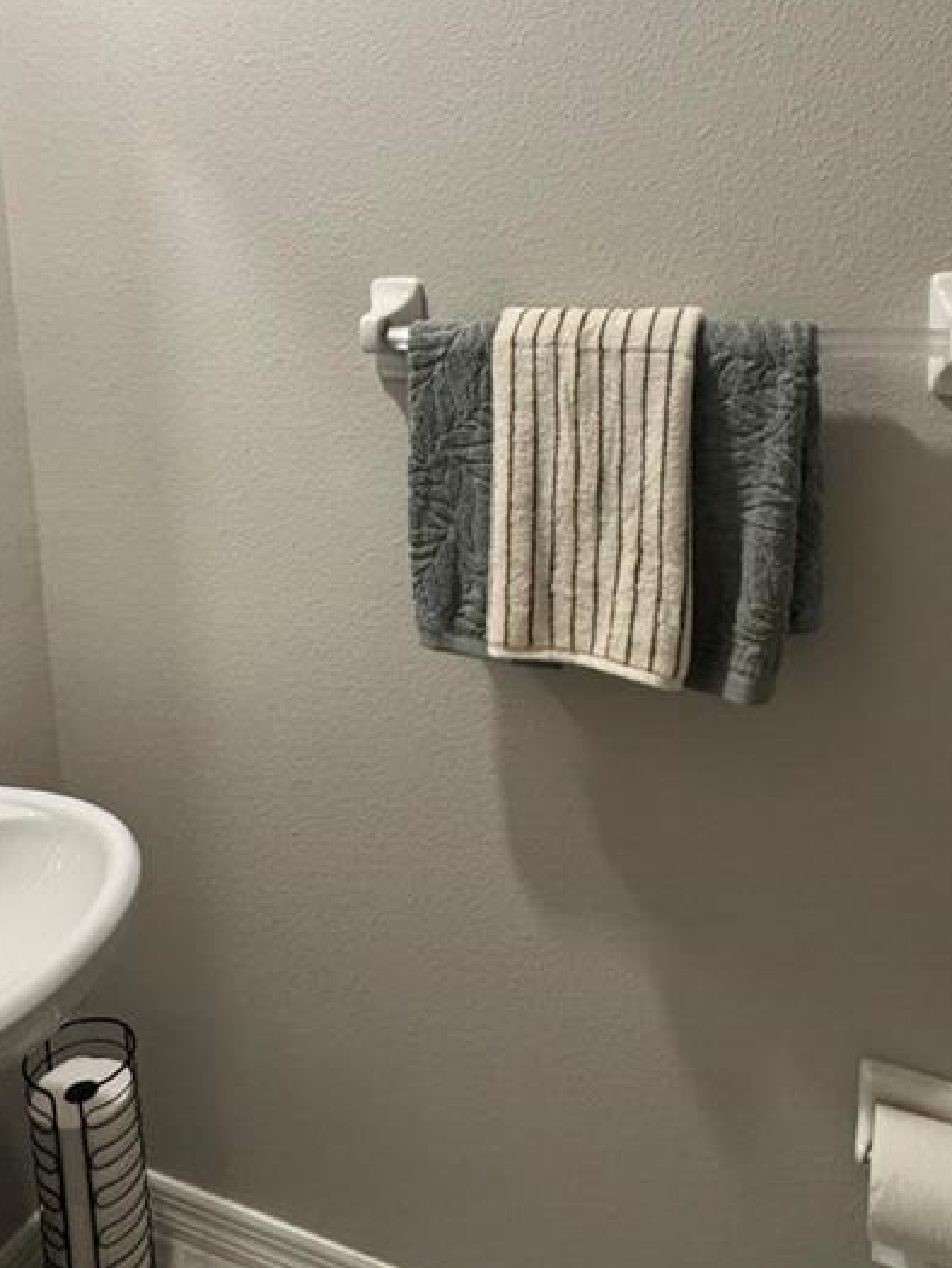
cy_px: 391
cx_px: 413
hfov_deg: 44.1
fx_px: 1173
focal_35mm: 32
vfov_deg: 55.2
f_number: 2.2
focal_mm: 2.22
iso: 250
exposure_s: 1/120
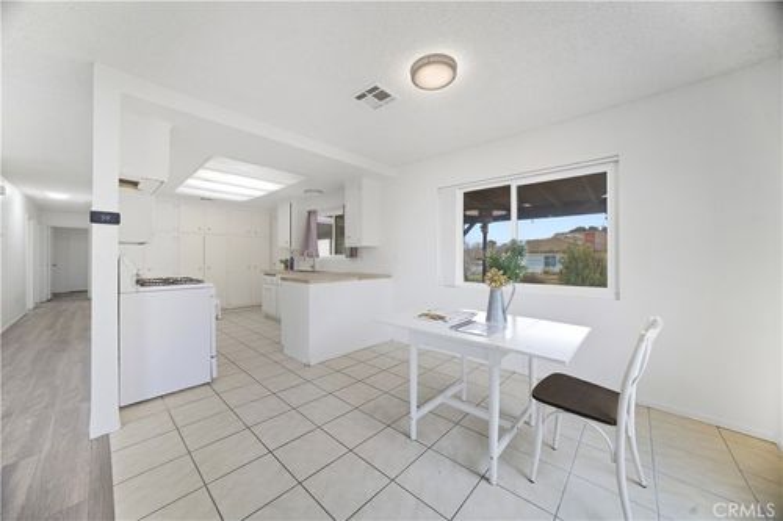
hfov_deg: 110.5
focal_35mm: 12
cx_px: 392
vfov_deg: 87.6
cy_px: 260
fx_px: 272
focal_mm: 12.5
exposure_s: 1/13
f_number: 6.3
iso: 200
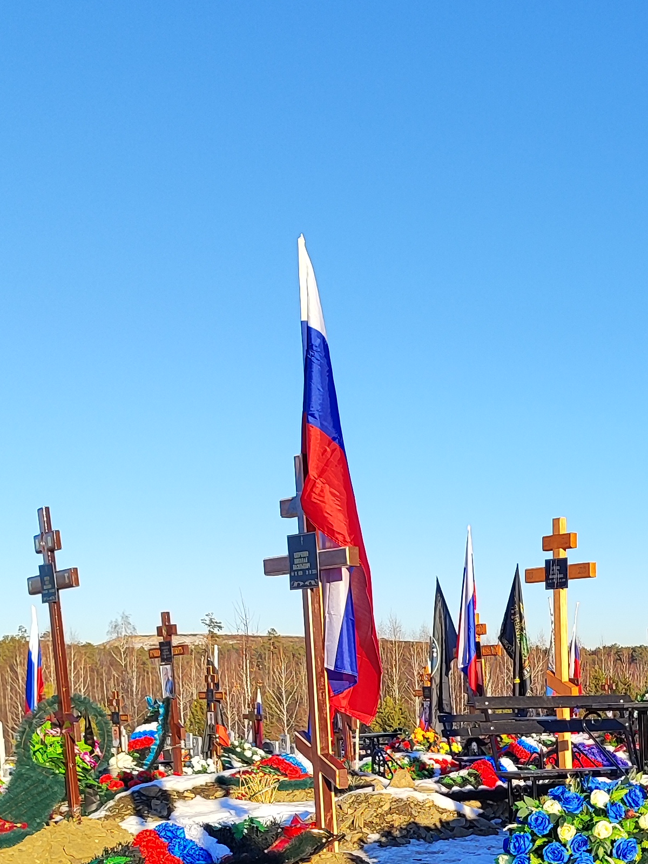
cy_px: 874
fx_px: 1498
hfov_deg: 23.0
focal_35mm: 60
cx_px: 705
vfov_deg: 29.9
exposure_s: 1/442
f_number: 1.89
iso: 50
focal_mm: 5.89
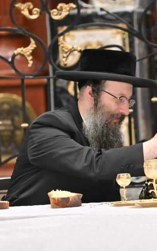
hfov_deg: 2.7
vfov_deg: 4.4
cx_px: 158
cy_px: 123
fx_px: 3307
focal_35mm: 483
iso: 250
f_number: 2.8
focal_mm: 200
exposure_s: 1/320
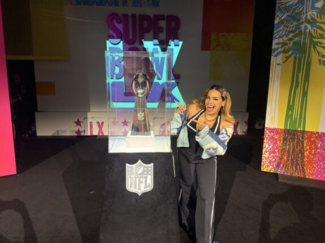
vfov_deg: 54.9
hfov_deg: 69.4
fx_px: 235
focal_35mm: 25
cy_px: 118
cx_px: 161
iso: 200
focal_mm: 6.76
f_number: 1.78
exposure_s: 1/115
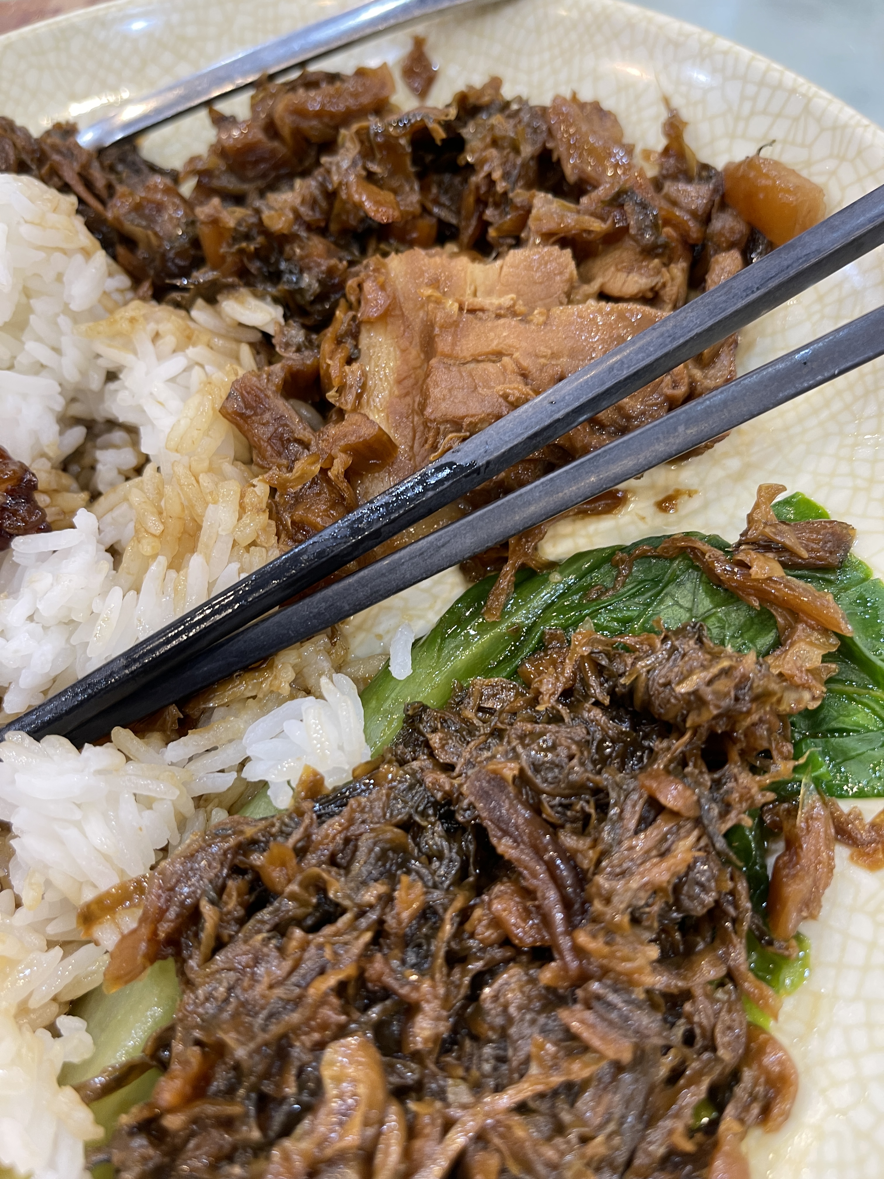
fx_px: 851
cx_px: 442
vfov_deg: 69.4
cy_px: 590
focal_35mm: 25
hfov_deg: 54.9
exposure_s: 1/50
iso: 160
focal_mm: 5.1
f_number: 1.6
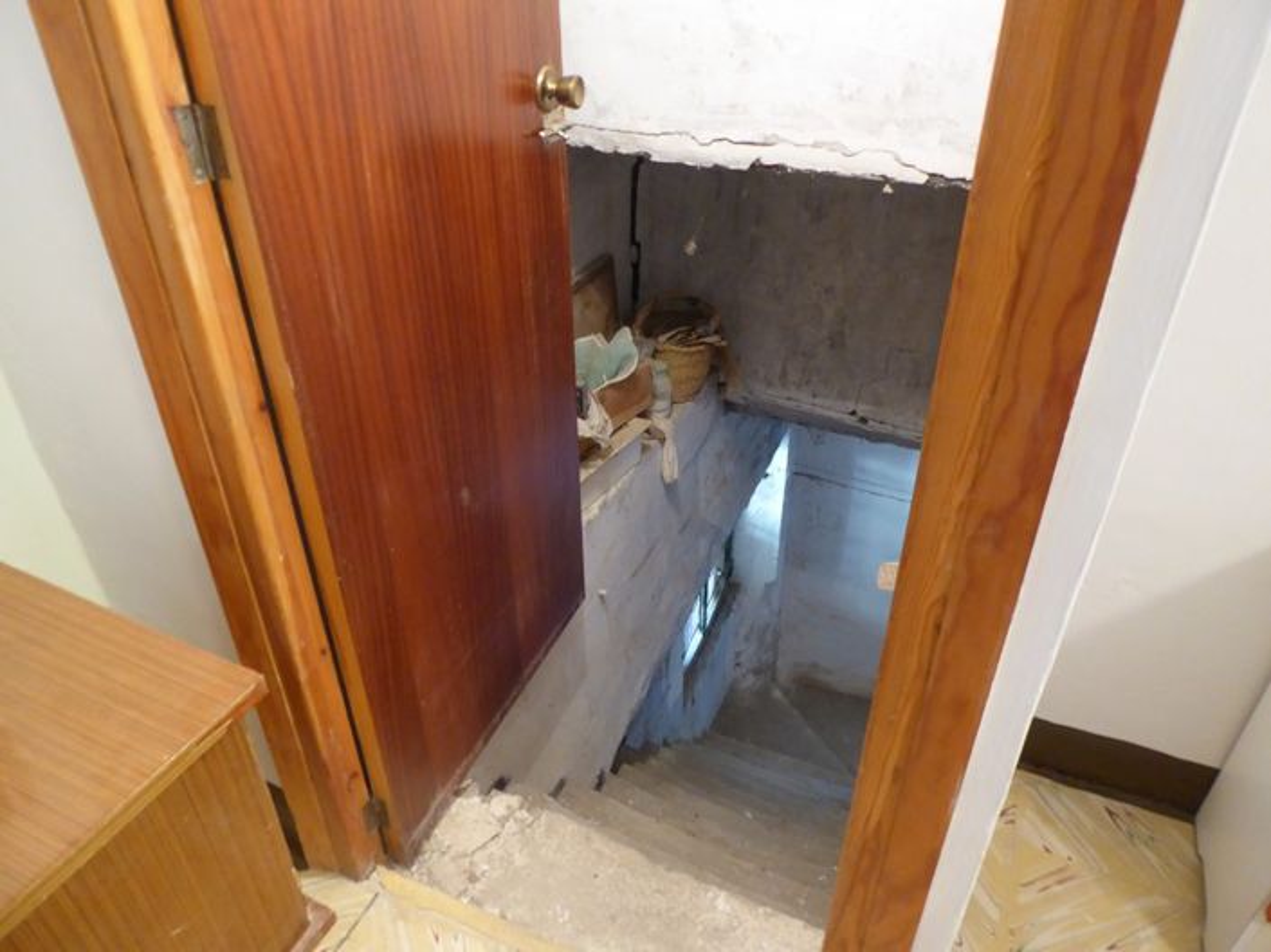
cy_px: 476
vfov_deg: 54.8
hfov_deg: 69.4
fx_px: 917
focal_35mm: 25
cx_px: 636
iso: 500
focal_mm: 4.3
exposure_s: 1/4
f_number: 3.3
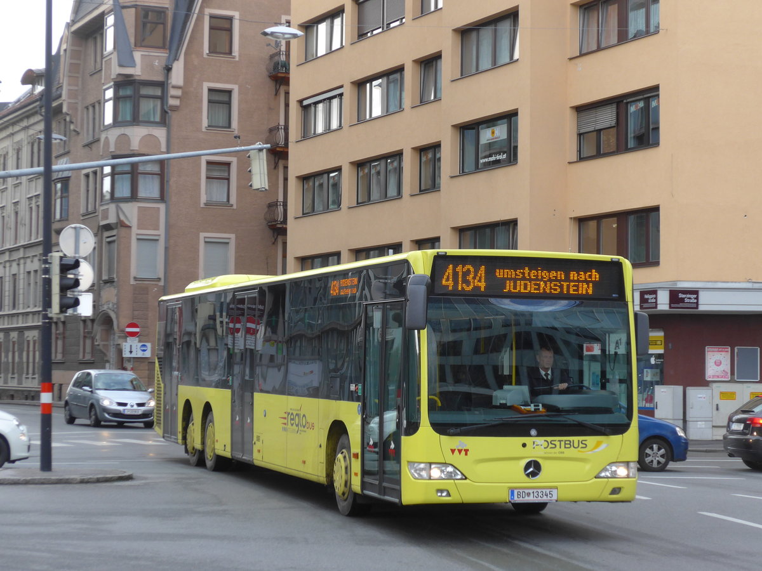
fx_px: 1761
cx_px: 381
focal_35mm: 80
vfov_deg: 18.4
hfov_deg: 24.4
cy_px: 286
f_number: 4.4
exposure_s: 1/160
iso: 160
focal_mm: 16
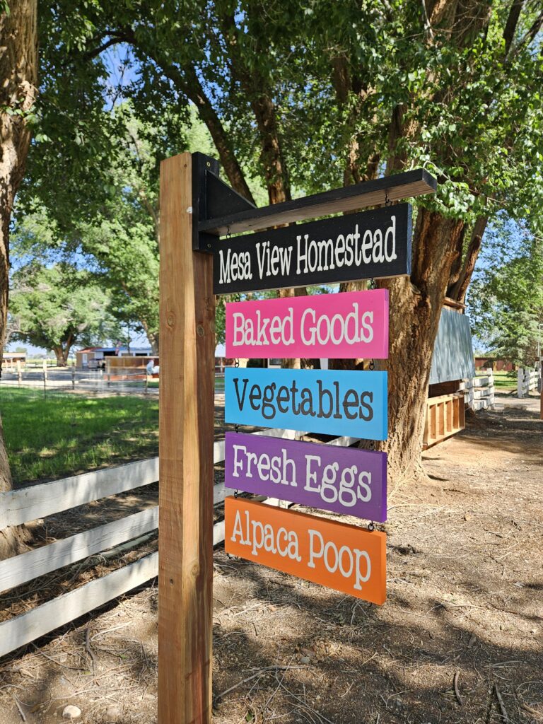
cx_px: 272
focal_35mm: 23
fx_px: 481
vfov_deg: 73.9
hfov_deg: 58.9
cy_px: 362
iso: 25
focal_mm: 5.4
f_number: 1.8
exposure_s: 1/280
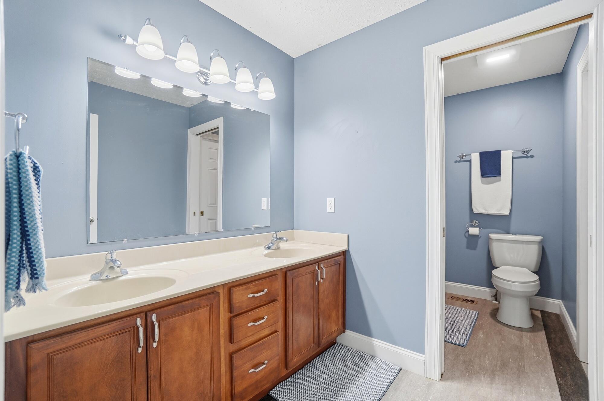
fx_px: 251
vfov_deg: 77.2
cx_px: 302
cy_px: 200
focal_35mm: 15
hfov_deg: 100.4
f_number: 4
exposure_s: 1/400
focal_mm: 10
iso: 100
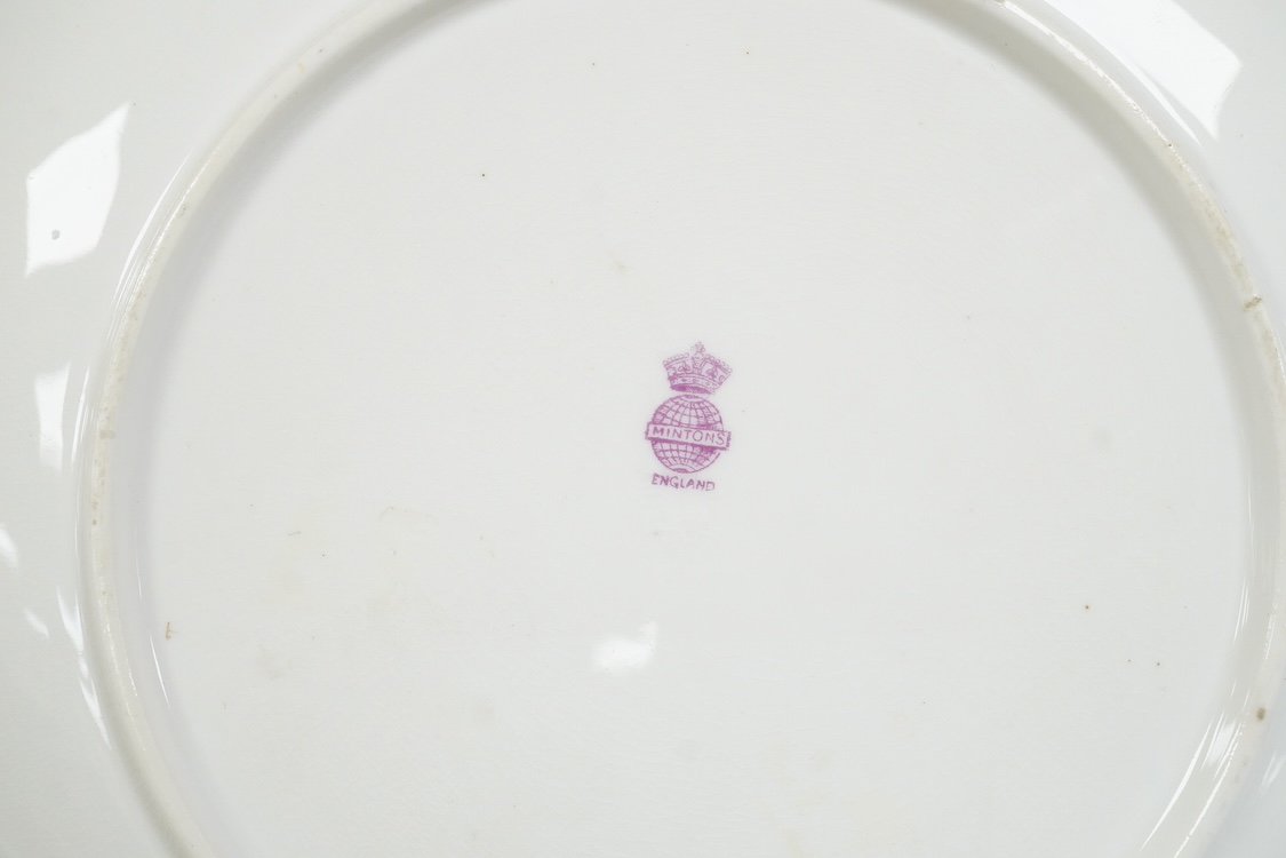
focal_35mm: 45
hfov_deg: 43.6
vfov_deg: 29.9
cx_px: 643
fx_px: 1607
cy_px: 429
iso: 2500
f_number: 11
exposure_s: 1/160
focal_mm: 30
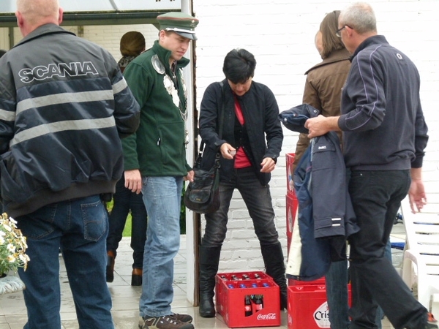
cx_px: 220
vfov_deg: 9.8
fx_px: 1915
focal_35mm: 151
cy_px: 164
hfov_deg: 13.1
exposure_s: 1/160
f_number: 3.7
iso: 200
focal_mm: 27.2
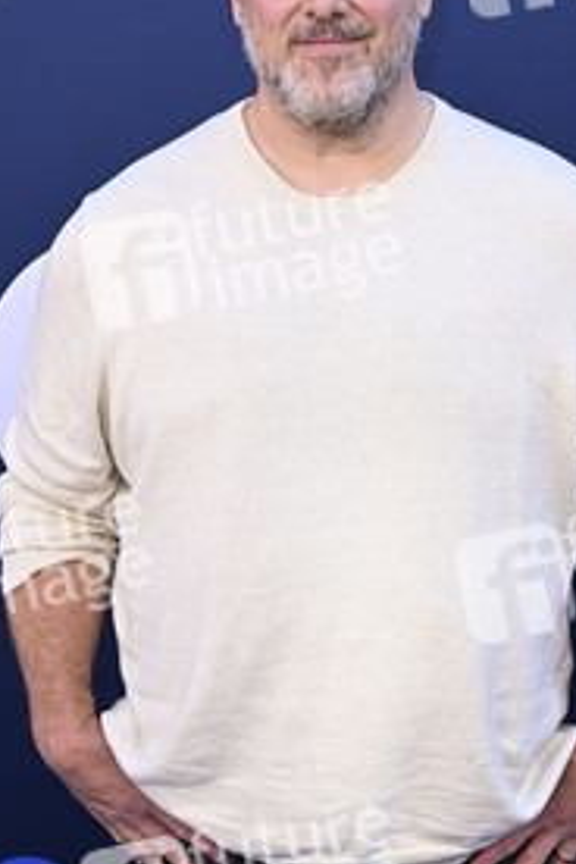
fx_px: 1704
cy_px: 413
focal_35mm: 71
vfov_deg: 28.5
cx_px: 332
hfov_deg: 19.2
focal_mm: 49
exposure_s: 1/200
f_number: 6.3
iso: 320
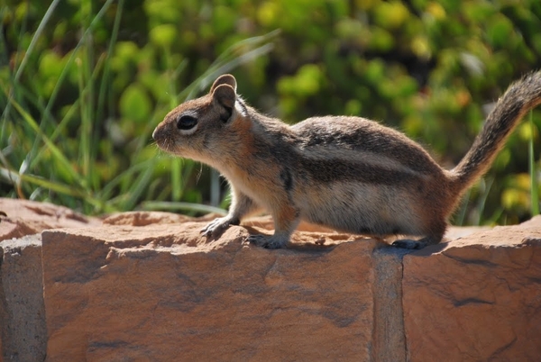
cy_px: 181
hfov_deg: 6.2
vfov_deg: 4.2
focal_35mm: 330
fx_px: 4966
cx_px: 270
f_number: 6.3
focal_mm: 220
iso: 100
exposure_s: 1/320
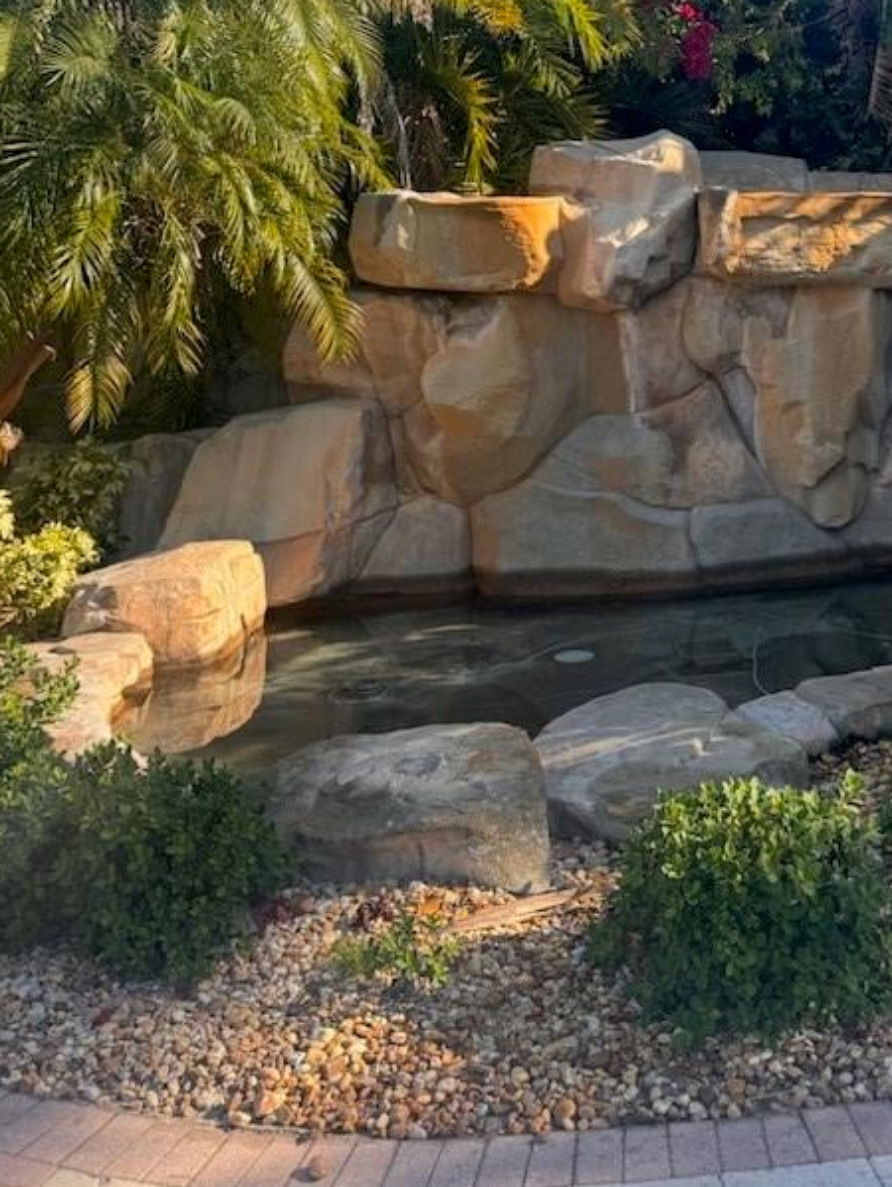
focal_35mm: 41
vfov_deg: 43.3
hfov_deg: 34.1
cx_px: 722
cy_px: 214
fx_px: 1407
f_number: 1.78
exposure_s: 1/1637
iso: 80
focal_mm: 6.76
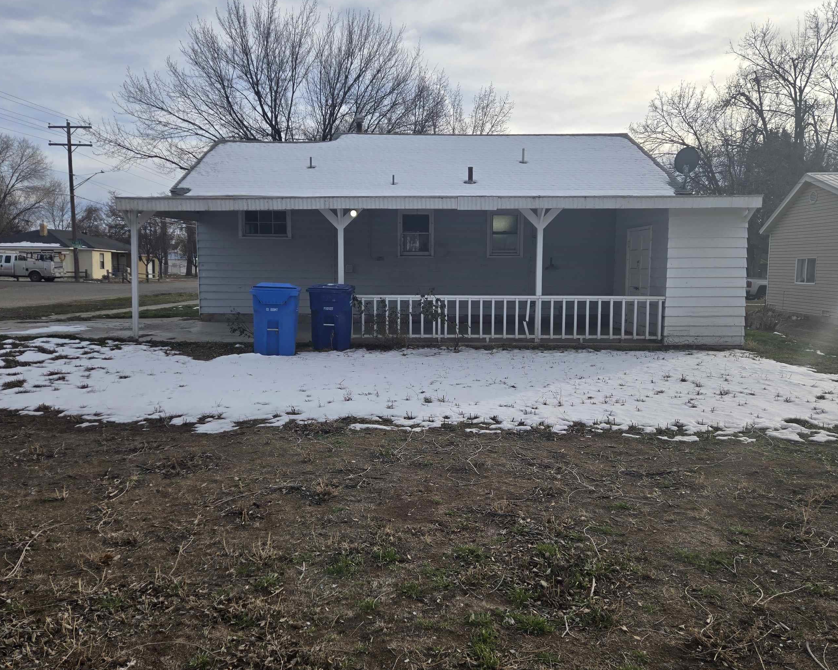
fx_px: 670
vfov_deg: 53.2
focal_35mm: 27
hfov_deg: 64.1
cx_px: 407
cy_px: 332
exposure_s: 1/1372
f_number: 1.8
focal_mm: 5.4
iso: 25
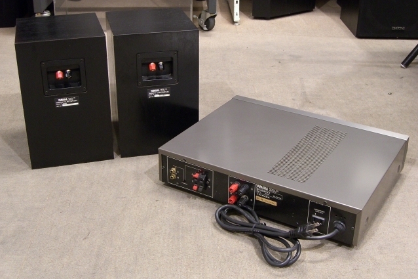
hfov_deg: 41.1
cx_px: 209
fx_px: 557
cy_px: 127
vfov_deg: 28.0
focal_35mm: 48
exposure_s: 1/8
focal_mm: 9.5
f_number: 3.1
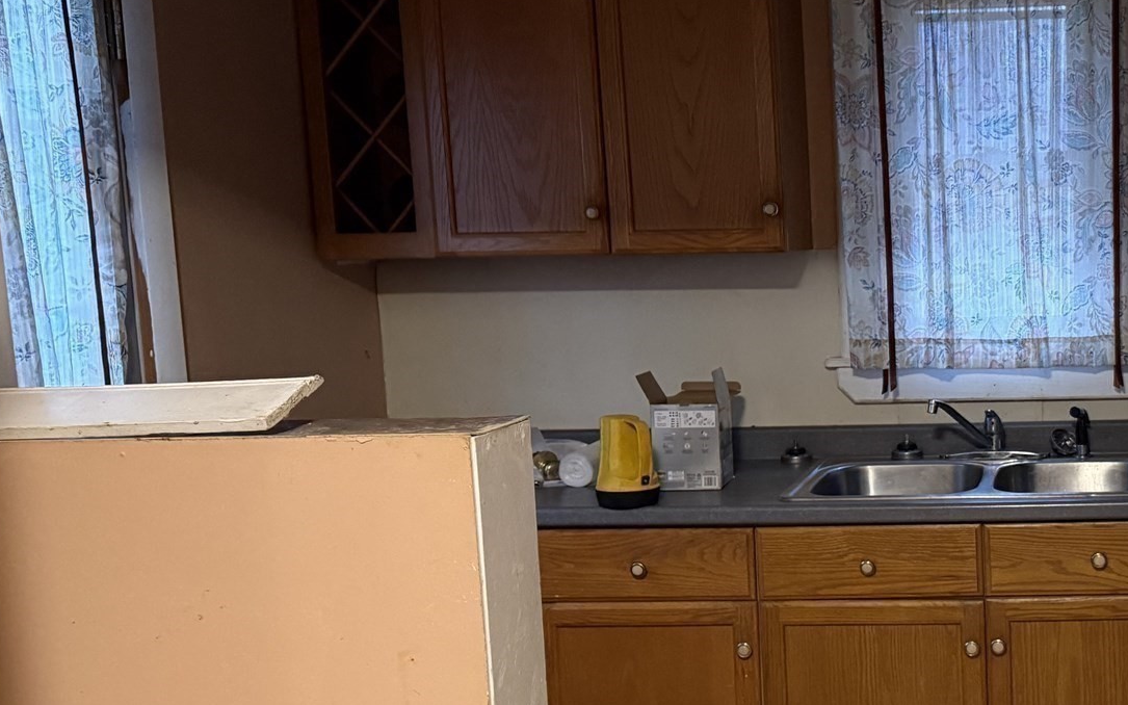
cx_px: 982
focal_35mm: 48
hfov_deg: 39.3
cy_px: 435
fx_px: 1476
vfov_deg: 26.8
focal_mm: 6.76
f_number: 1.78
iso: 400
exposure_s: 1/60
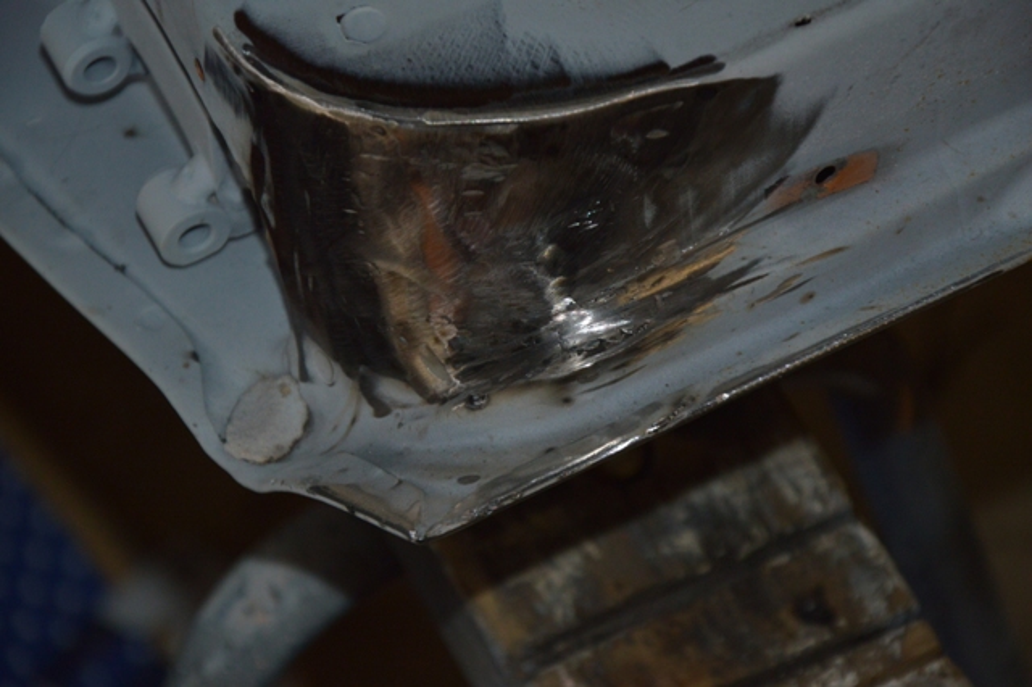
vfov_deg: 8.7
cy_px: 344
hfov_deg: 13.0
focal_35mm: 158
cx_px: 516
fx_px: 4512
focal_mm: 105
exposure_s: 1/60
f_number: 5.6
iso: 800
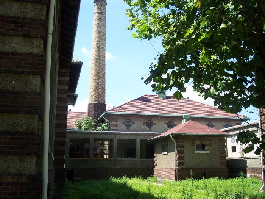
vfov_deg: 36.8
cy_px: 100
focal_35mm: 39
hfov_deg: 47.9
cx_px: 132
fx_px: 299
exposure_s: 1/500
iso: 100
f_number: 3.4
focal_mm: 8
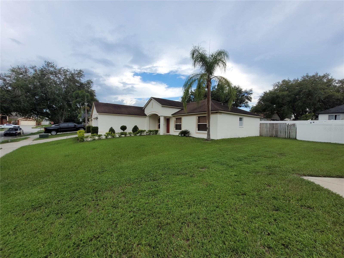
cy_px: 129
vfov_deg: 89.9
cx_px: 172
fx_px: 129
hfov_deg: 106.2
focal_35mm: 13
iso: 40
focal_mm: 1.74
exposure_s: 1/989
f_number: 2.2
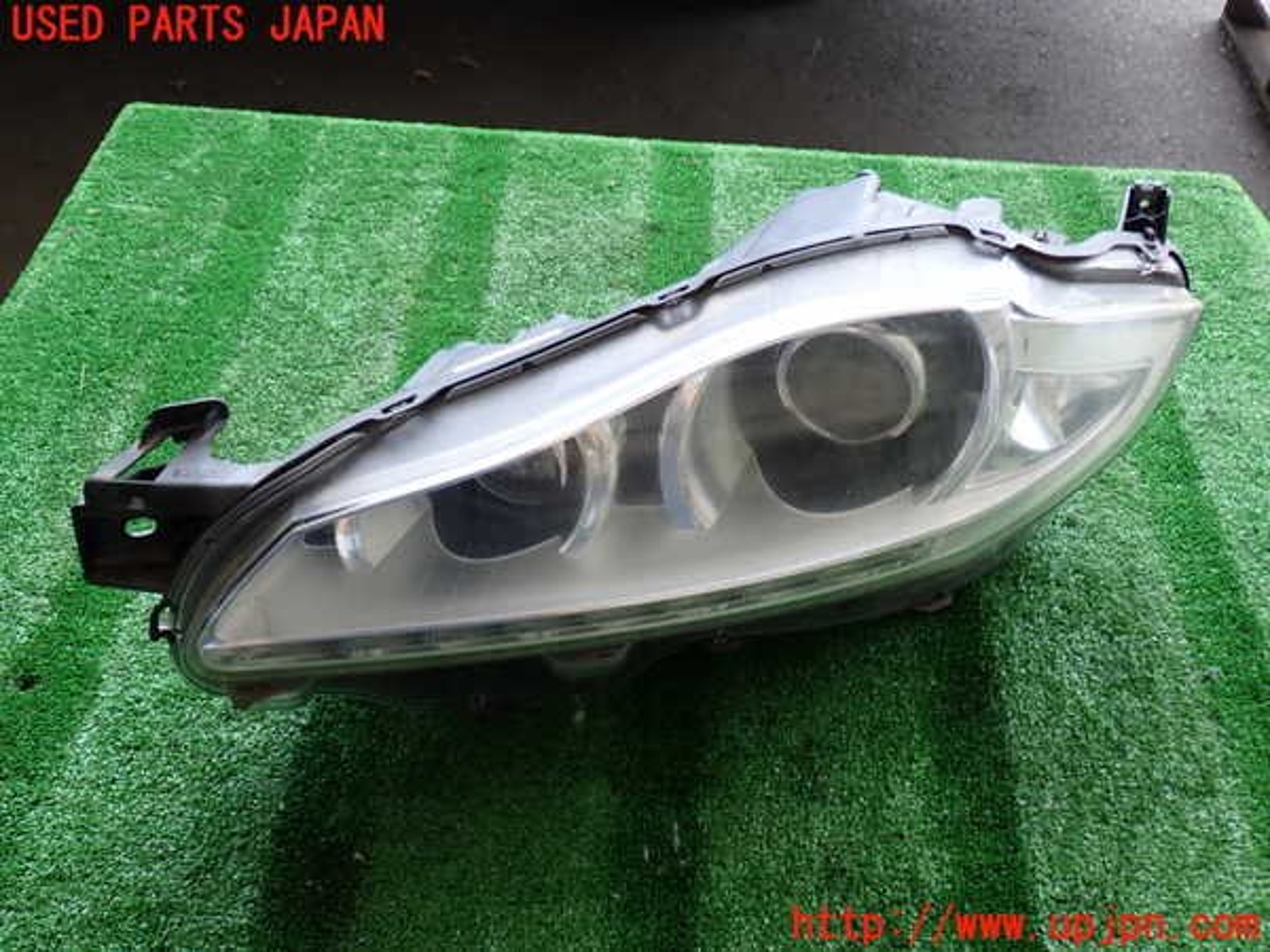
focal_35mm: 32
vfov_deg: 44.2
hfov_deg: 56.8
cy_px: 476
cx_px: 635
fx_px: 1174
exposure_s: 1/60
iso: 100
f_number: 2.4
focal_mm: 5.79
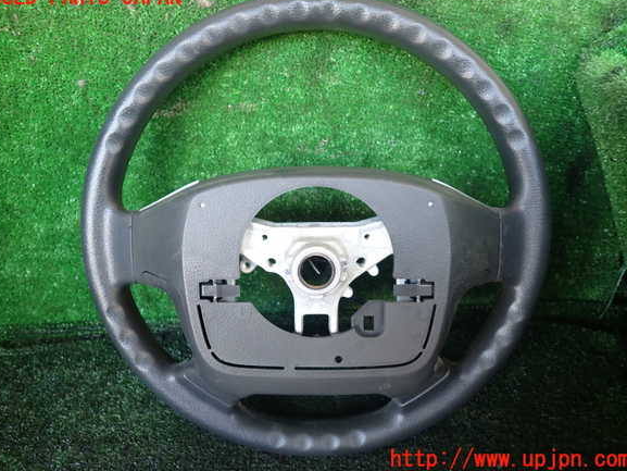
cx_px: 310
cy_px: 228
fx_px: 471
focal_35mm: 26
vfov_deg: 53.1
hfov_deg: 67.3
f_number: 2
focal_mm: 4.5
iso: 200
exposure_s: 1/40
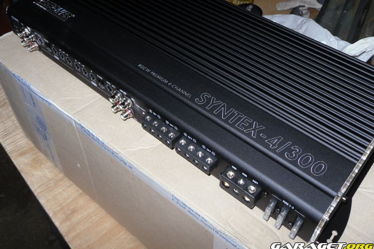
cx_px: 180
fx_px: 395
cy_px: 106
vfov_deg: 35.0
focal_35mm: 38
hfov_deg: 50.7
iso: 80
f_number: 3.5
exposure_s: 1/45
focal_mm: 6.3
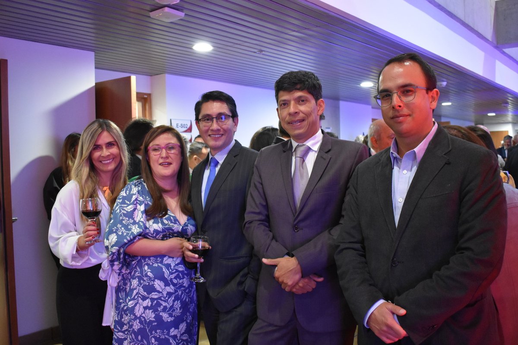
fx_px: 496
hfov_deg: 55.1
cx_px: 259
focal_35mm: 34
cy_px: 172
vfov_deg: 38.4
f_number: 3.8
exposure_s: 1/60
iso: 3600
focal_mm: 23
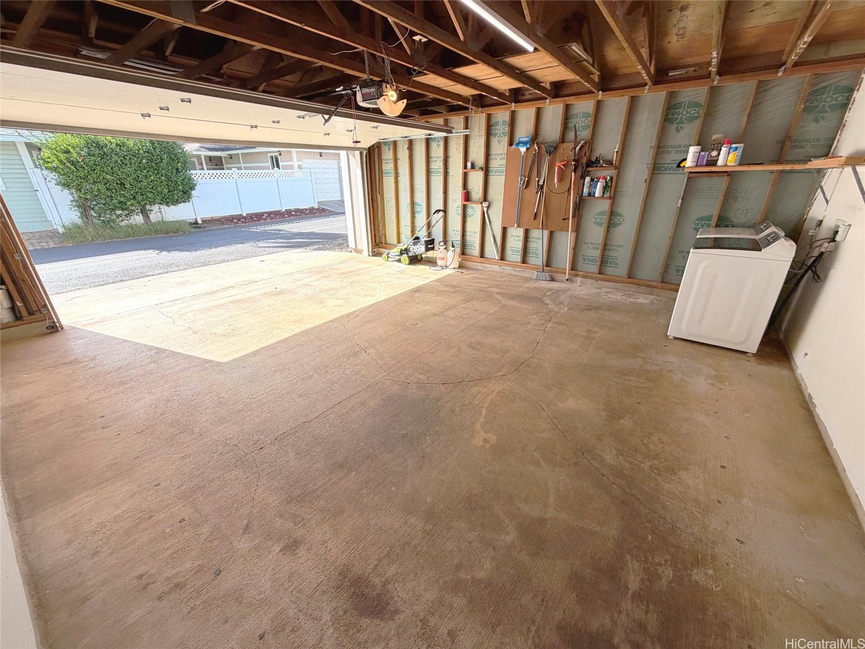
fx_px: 350
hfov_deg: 102.1
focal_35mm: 14
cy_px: 324
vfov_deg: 85.7
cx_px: 432
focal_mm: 2.22
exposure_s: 1/198
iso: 40
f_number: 2.2
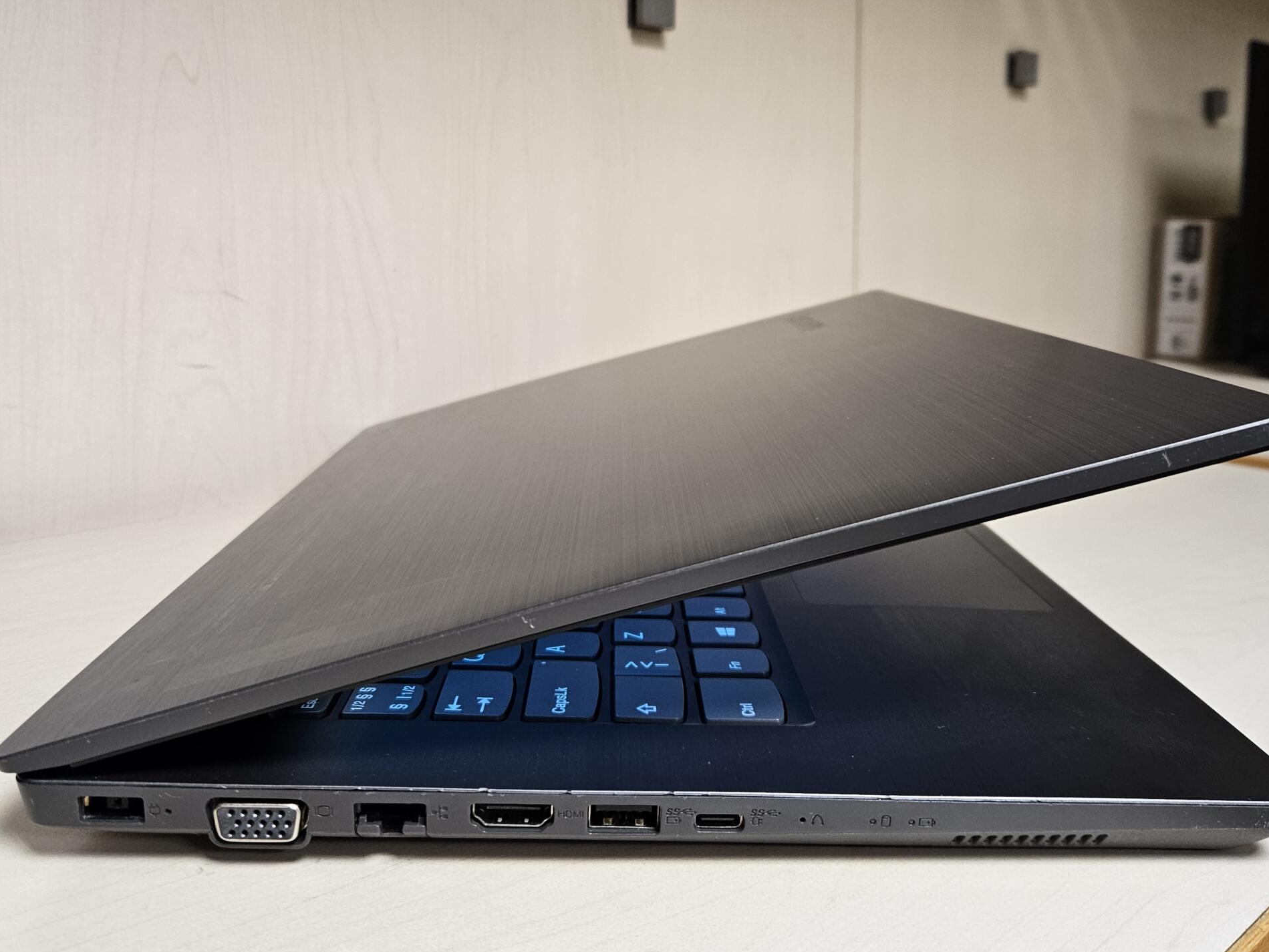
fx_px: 1137
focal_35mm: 31
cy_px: 368
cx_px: 640
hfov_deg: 58.3
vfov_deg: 45.1
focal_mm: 5.4
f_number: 1.8
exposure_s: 1/100
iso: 200
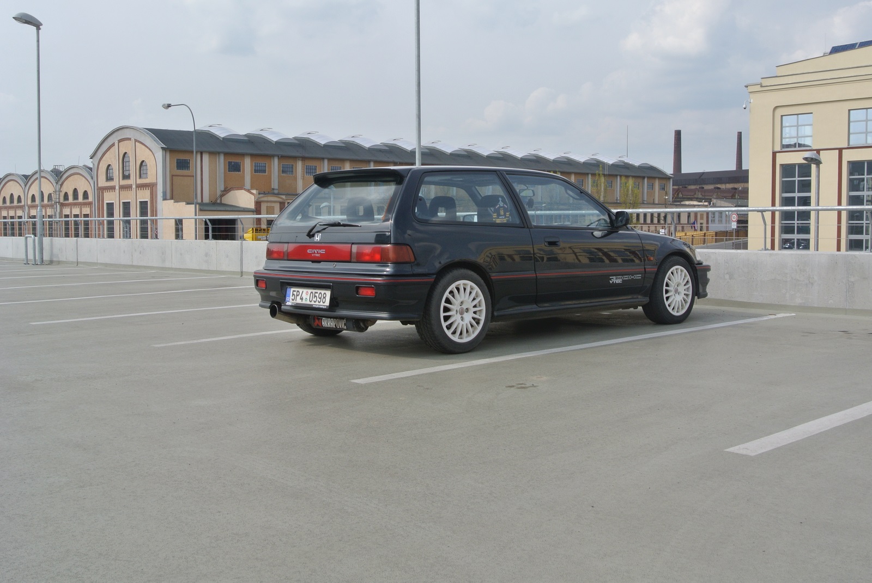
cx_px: 436
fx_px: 1019
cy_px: 292
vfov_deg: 32.0
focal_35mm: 42
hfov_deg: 46.3
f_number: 13
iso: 100
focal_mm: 15.7
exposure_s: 1/80
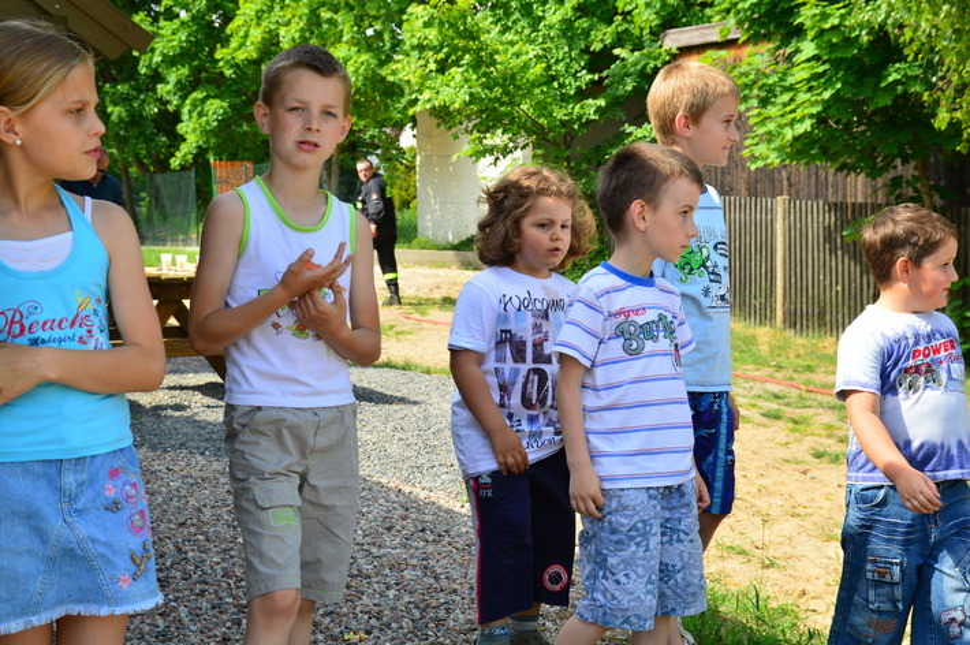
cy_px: 322
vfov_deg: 21.5
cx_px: 485
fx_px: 1696
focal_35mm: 63
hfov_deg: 31.9
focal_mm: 42
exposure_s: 1/125
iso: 100
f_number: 8
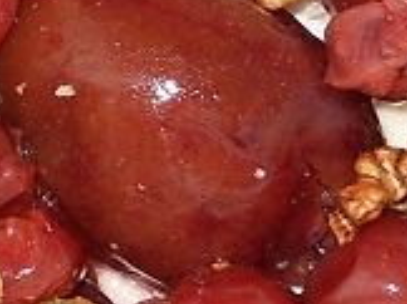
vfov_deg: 5.8
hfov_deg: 7.5
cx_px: -453
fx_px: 2970
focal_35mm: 253
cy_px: -202
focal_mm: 6.72
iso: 80
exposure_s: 1/30
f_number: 3.1
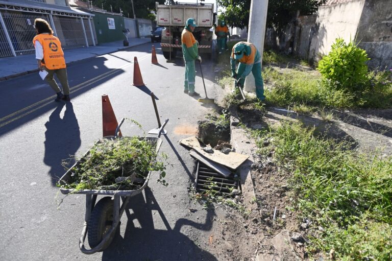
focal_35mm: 19
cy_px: 130
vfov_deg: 64.5
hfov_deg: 86.9
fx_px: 207
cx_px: 196
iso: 400
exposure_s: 1/2500
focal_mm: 19
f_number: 4
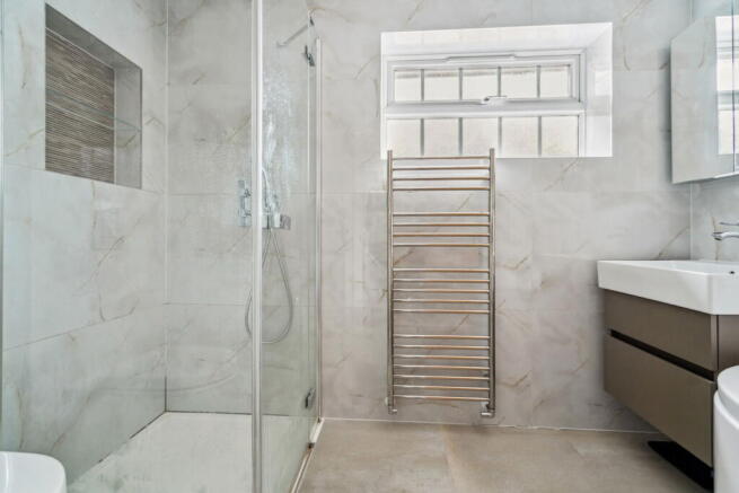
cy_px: 246
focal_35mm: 16
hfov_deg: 96.7
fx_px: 328
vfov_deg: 73.8
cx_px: 370
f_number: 4
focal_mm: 16
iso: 640
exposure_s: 1/4
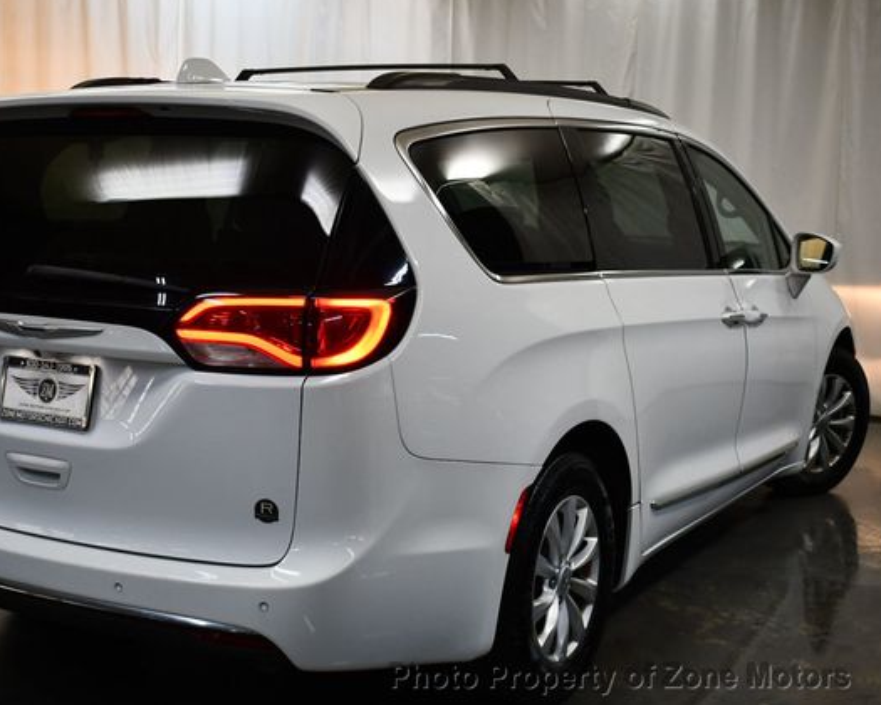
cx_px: 369
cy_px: 349
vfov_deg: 27.6
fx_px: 1434
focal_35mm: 55
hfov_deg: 34.1
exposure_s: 1/250
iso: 800
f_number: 4
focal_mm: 24
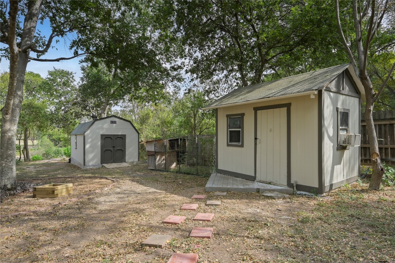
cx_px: 198
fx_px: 208
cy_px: 132
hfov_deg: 86.9
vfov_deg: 64.5
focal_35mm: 19
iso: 800
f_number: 8
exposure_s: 1/3200
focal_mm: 19
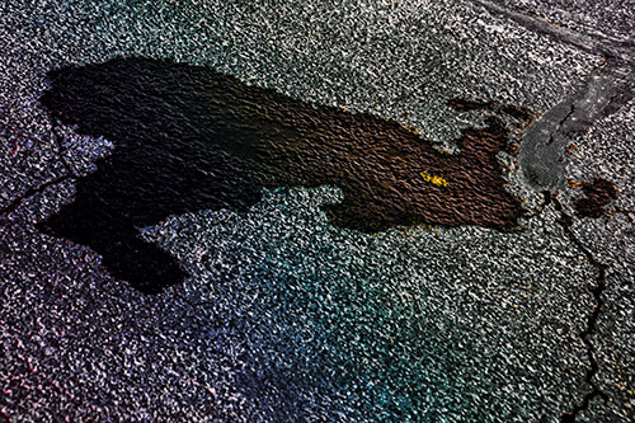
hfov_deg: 22.6
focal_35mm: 90
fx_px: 1587
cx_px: 318
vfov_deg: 15.2
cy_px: 212
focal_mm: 60
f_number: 6.3
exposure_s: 1/160
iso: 64
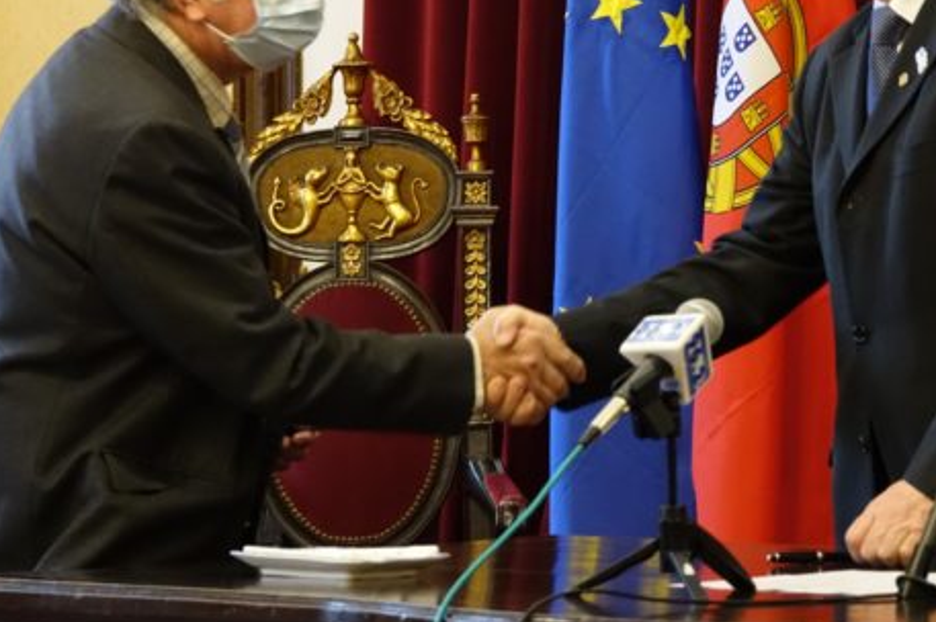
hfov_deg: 7.7
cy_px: 143
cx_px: 594
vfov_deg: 5.1
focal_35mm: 268
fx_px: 6963
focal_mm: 62.39
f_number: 4
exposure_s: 1/60
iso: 1600
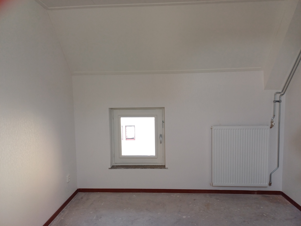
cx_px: 150
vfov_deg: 54.9
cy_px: 113
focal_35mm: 25
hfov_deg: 69.4
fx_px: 217
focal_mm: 4.65
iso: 64
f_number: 1.8
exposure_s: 1/50
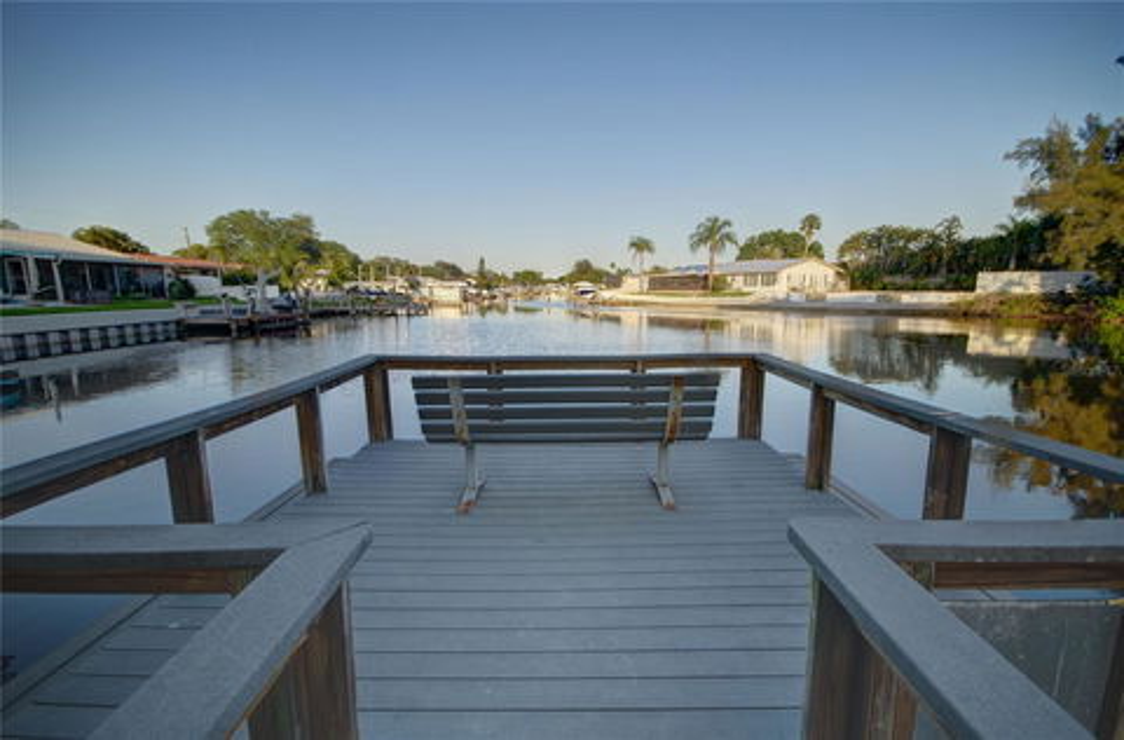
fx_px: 498
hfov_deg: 97.0
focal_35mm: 16
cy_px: 370
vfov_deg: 73.3
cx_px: 562
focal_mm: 11
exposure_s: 1/200
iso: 100
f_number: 5
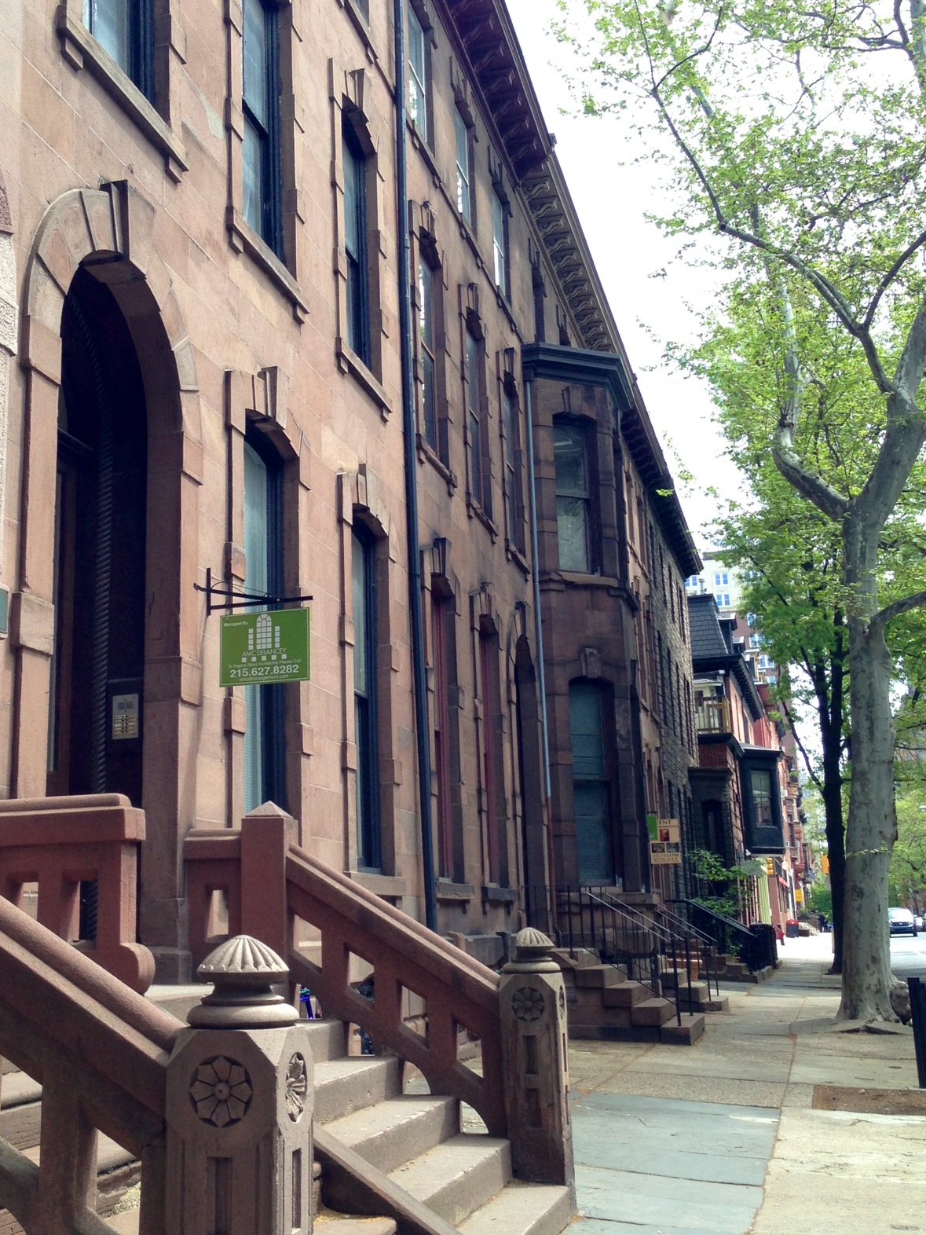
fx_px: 1534
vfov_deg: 43.8
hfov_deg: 33.4
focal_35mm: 43
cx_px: 347
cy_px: 586
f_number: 2.4
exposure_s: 1/339
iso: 50
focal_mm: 4.13
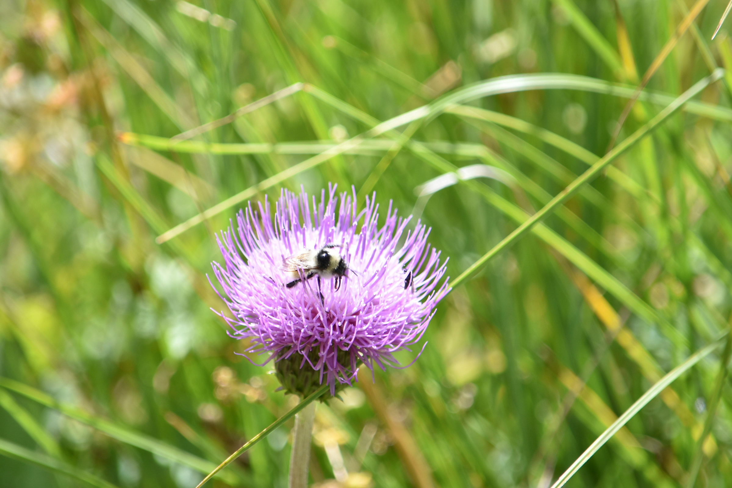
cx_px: 366
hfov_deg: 4.6
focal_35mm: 450
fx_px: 9149
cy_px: 244
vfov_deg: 3.1
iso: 200
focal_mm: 300
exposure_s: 1/250
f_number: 5.6
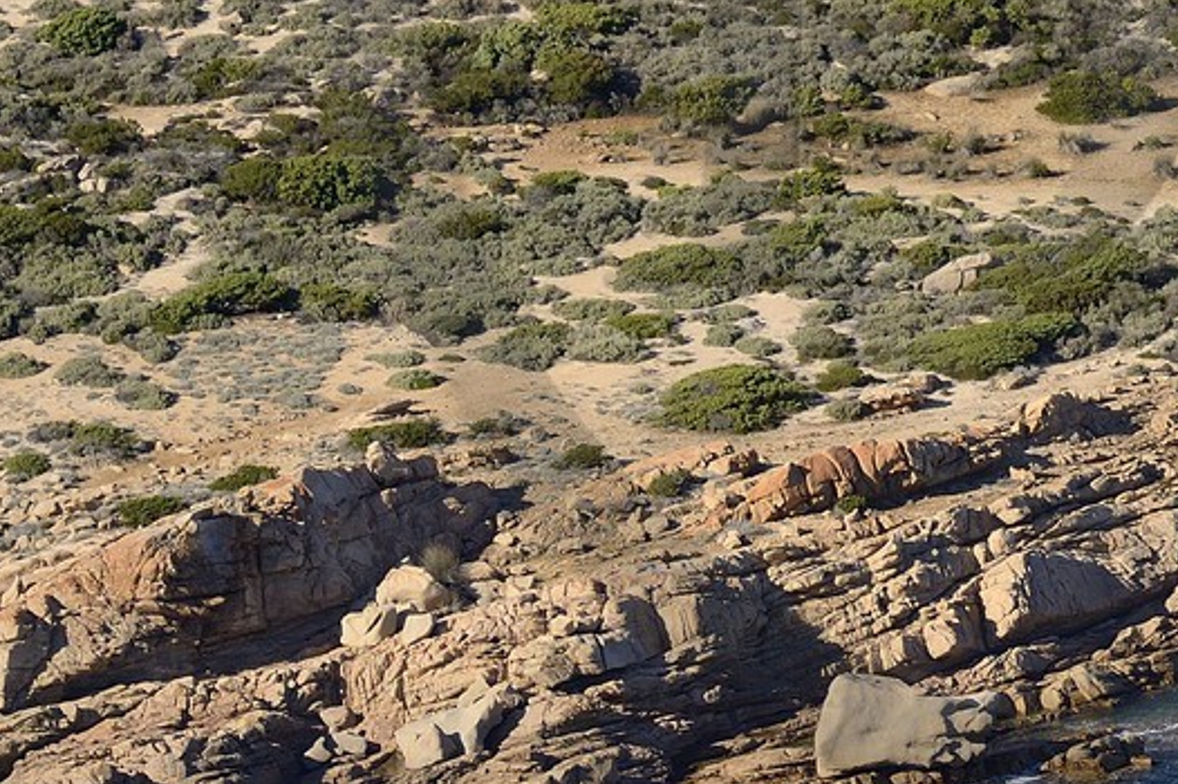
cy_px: -76
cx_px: 1236
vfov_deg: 3.1
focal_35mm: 441
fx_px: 14421
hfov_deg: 4.7
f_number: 7.1
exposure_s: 1/1000
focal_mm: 145
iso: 400
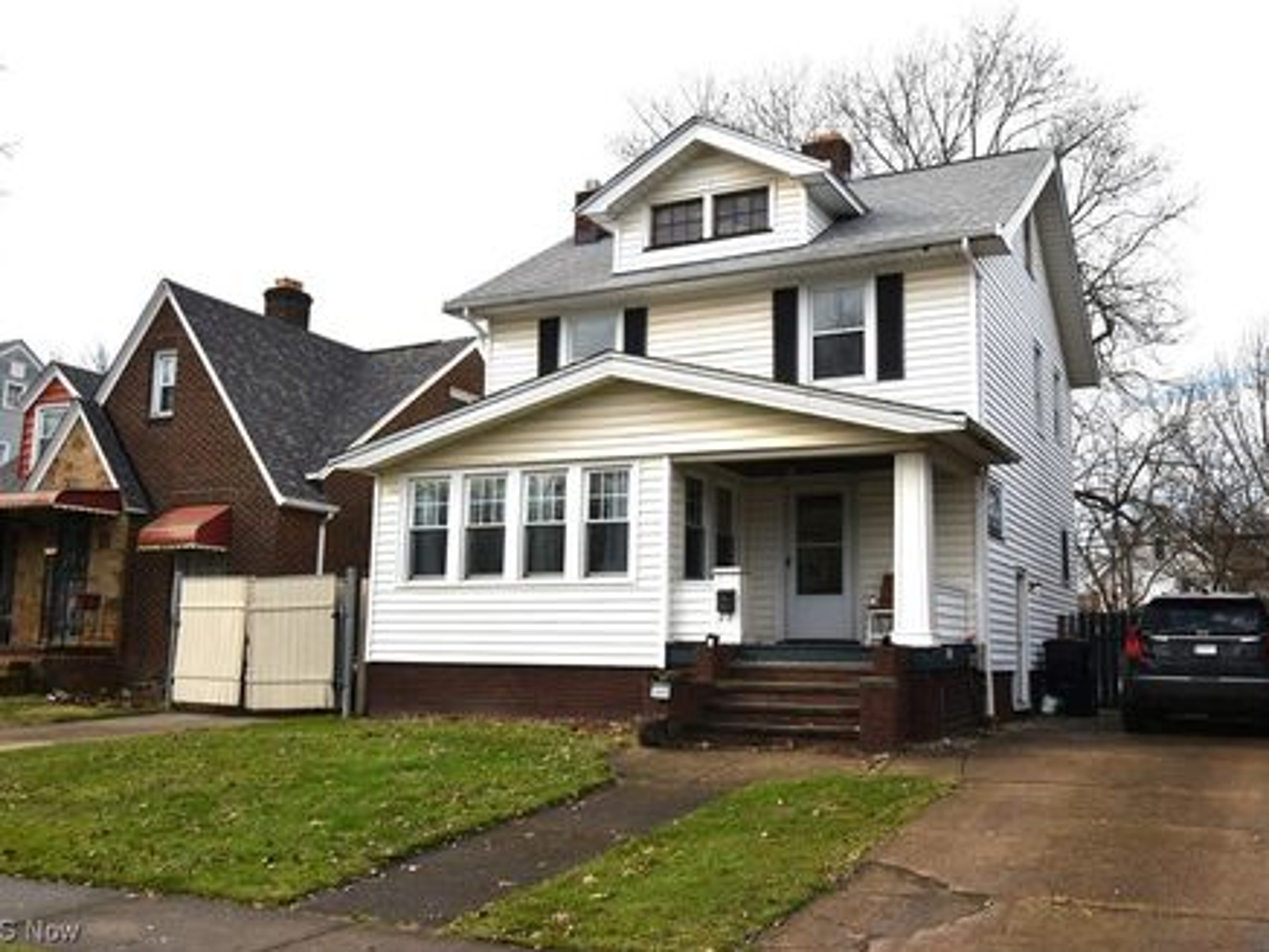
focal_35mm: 33
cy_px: 475
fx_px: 1210
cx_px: 680
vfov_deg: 43.0
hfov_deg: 55.3
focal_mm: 20
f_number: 8
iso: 125
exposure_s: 1/250
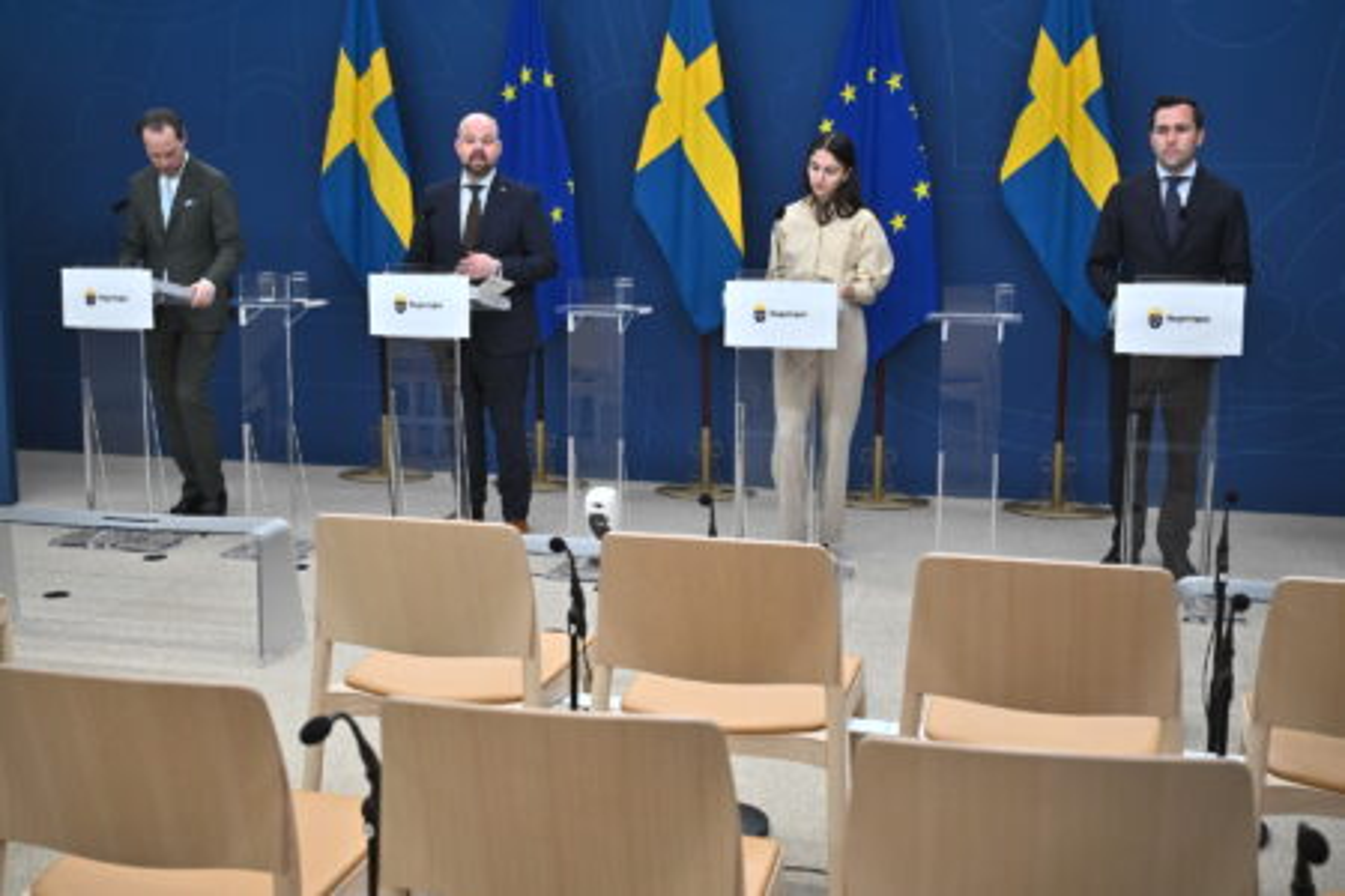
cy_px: 448
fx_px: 1420
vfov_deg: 35.1
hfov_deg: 50.7
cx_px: 672
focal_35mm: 38
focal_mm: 38
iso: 2000
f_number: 4.5
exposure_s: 1/400
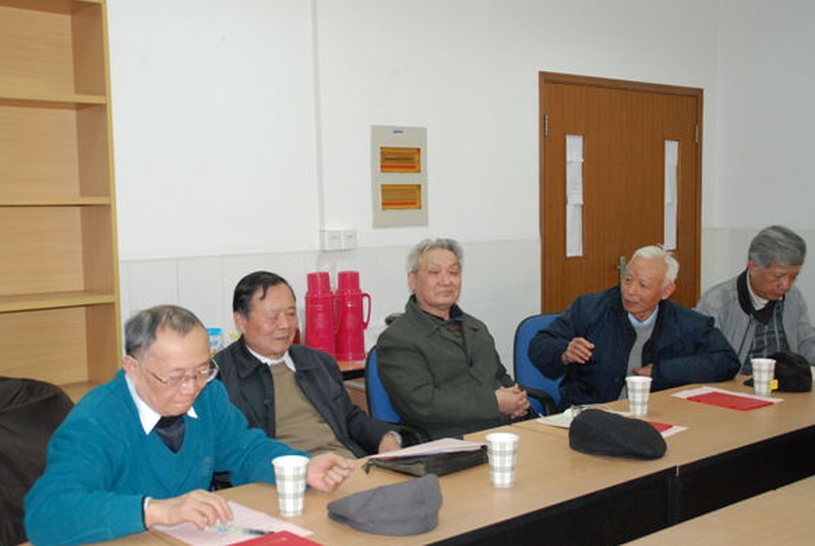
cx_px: 412
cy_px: 276
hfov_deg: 45.4
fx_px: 975
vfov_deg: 31.3
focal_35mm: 43
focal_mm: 28
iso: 1250
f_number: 5.6
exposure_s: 1/60
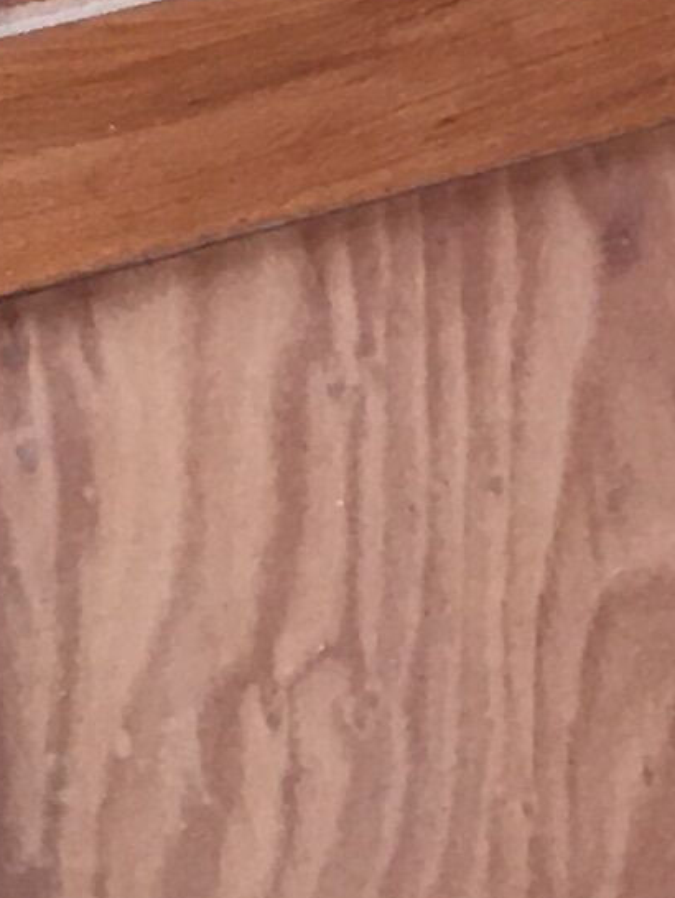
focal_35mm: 214
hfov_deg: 6.4
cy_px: 54
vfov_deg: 9.2
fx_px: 5560
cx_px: 1913
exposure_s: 1/33
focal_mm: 4.15
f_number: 2.2
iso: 32
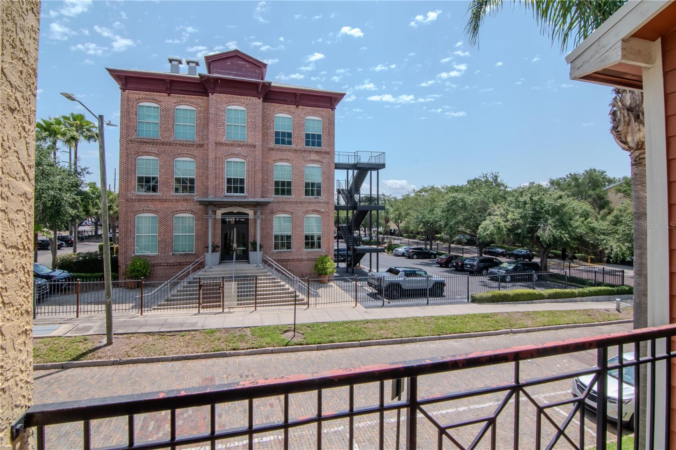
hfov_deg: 95.0
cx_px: 338
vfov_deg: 72.0
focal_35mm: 16
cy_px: 225
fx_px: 310
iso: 800
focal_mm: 11
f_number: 16
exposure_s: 1/250
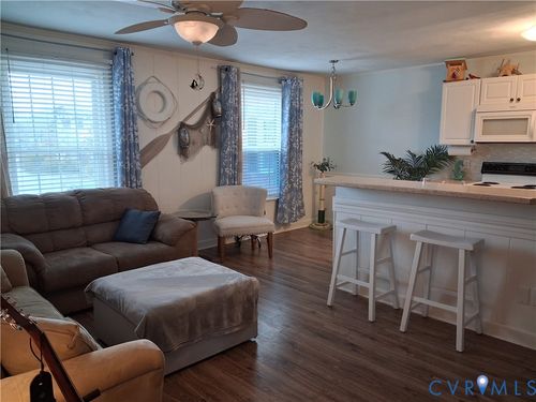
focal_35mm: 27
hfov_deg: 65.3
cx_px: 268
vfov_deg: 51.4
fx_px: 418
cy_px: 201
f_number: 1.8
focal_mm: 4
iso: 400
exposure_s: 1/50
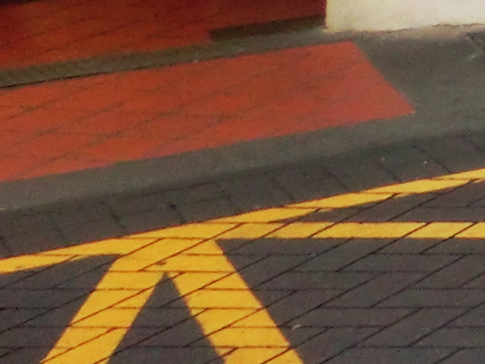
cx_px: 1569
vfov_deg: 7.5
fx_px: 2327
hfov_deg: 9.0
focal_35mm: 166
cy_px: -855
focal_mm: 4.24
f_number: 3
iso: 80
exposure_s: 1/125
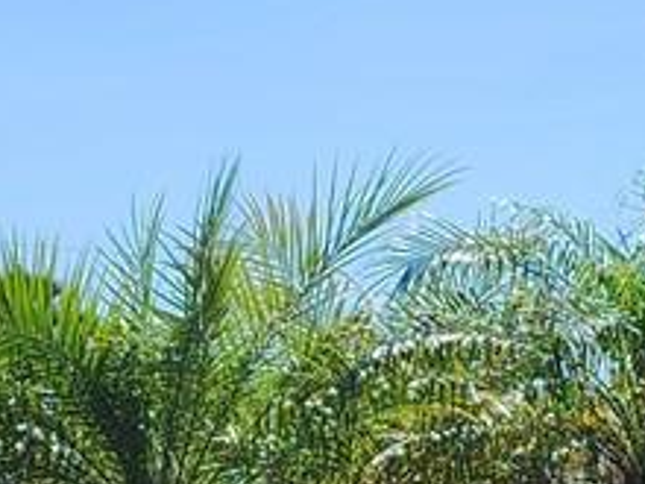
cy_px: 616
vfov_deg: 8.8
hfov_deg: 11.8
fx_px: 3112
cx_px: 454
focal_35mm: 167
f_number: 1.8
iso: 12
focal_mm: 6.4
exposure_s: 1/1445
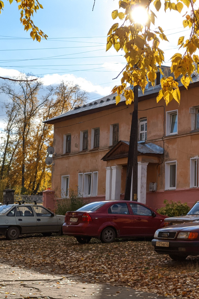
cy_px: 148
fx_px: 664
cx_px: 209
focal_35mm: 80
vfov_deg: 25.4
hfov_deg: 16.6
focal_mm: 8.16
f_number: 2
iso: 210
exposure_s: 1/5882
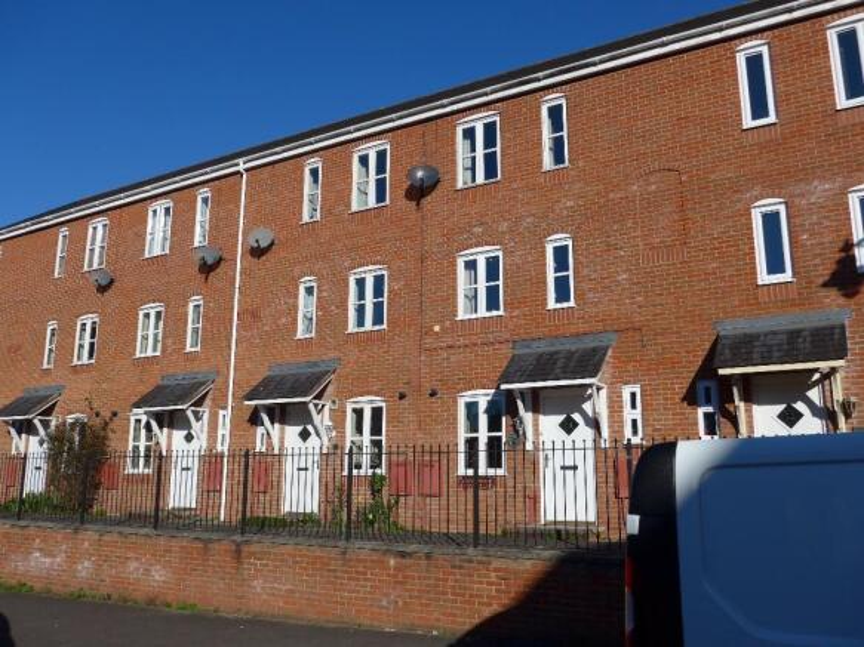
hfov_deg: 61.7
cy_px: 324
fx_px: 724
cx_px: 432
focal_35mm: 29
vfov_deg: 48.2
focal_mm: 6
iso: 80
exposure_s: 1/2000
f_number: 3.2
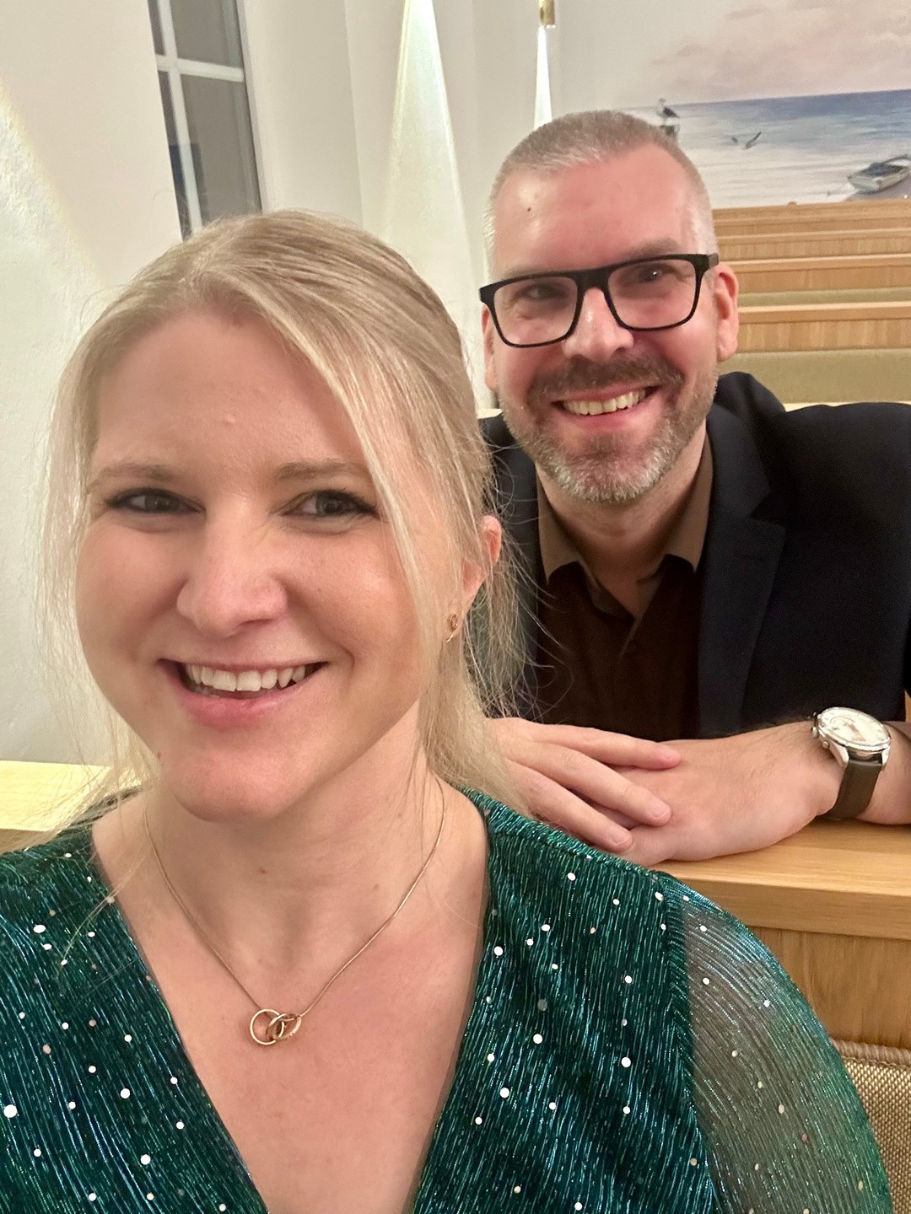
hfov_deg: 46.8
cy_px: 607
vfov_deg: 60.0
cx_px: 456
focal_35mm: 30
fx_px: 1053
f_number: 1.9
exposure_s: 1/25
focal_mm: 2.69
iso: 250
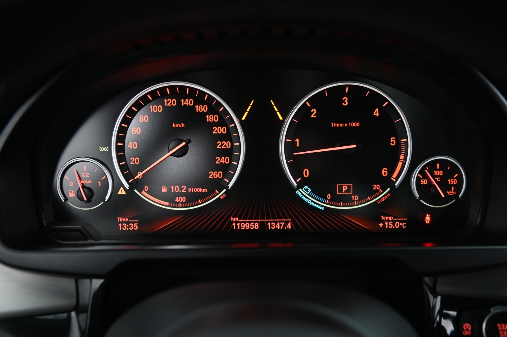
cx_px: 254
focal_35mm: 38
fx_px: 535
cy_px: 168
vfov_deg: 35.0
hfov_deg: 50.7
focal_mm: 38
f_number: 4
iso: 2000
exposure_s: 1/20
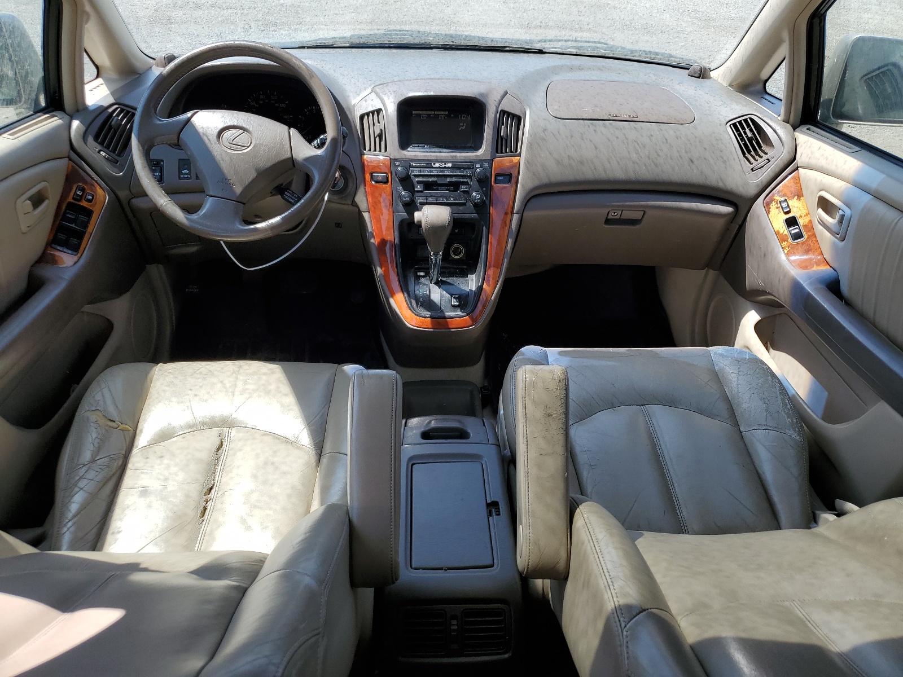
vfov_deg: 53.1
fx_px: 678
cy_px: 338
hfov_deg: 67.3
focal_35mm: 26
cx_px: 452
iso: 50
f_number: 1.5
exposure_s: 1/1000
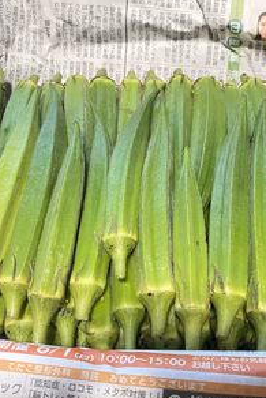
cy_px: 198
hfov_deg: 35.9
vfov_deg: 51.9
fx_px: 410
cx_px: 160
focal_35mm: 37
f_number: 1.8
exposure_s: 1/25
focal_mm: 4.25
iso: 500
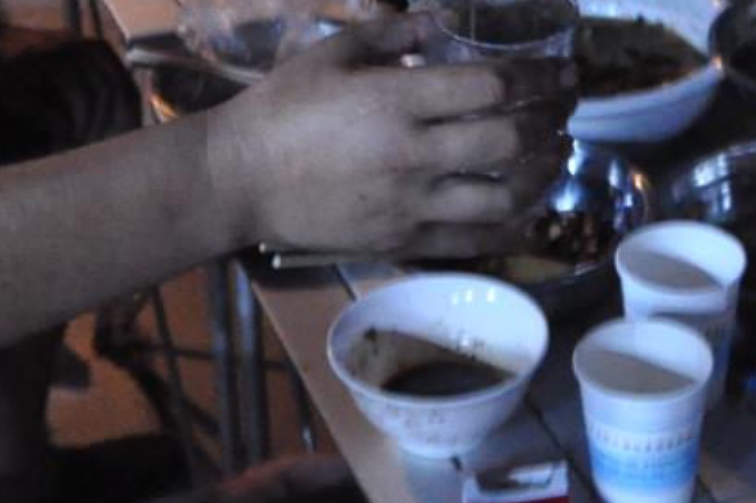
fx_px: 2076
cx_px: 486
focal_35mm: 99
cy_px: -260
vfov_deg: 13.0
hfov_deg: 20.6
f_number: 2.8
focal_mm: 17
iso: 3200
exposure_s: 1/8
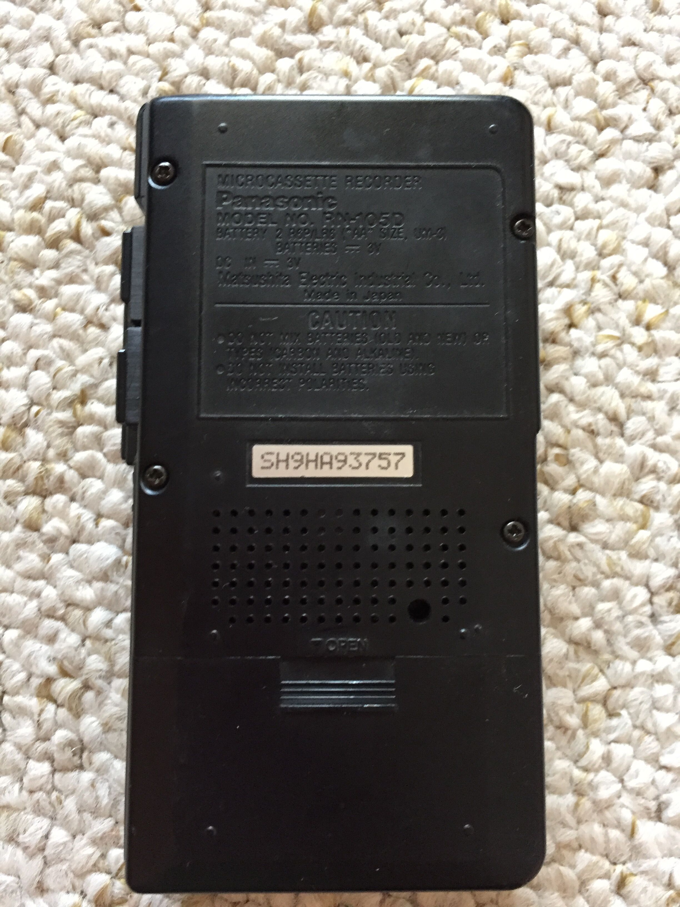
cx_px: 340
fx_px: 760
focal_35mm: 29
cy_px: 454
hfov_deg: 48.2
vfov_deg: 61.7
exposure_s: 1/33
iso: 250
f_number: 2.2
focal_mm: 4.15
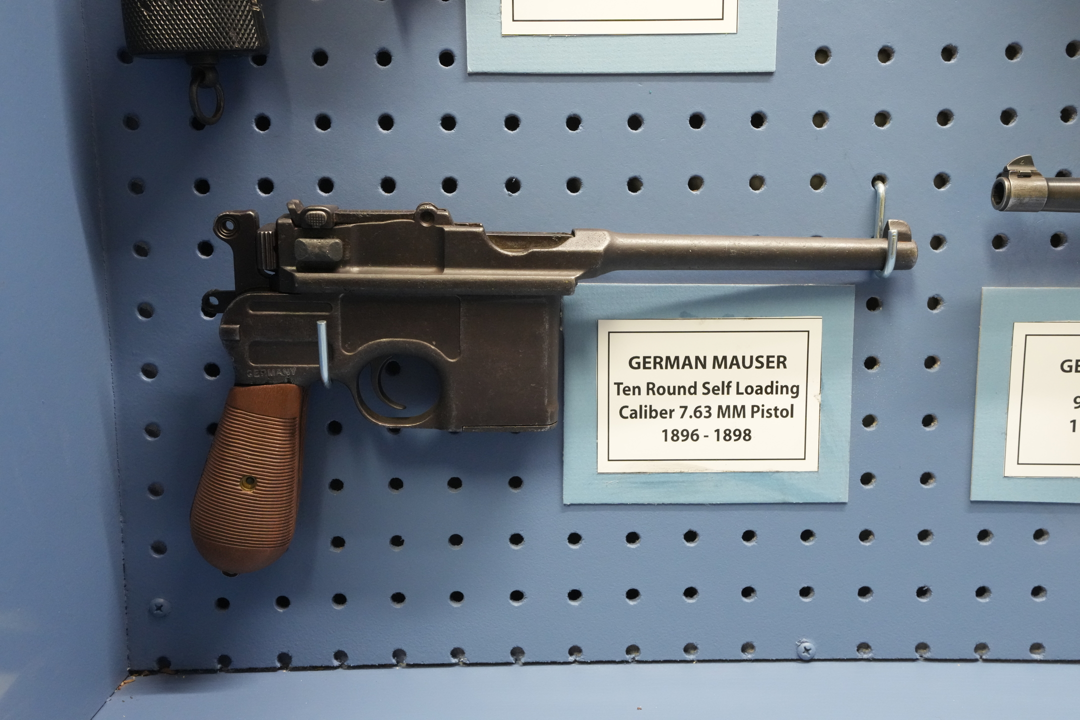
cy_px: 360
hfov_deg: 54.4
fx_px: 1050
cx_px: 540
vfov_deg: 37.9
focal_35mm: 35
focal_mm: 35
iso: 6400
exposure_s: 1/40
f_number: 9
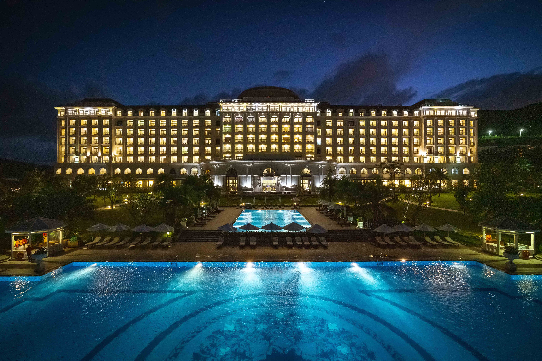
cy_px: 180
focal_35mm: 16
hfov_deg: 96.7
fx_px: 241
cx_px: 271
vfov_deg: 73.8
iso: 10000
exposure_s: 1/60
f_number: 4
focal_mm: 16
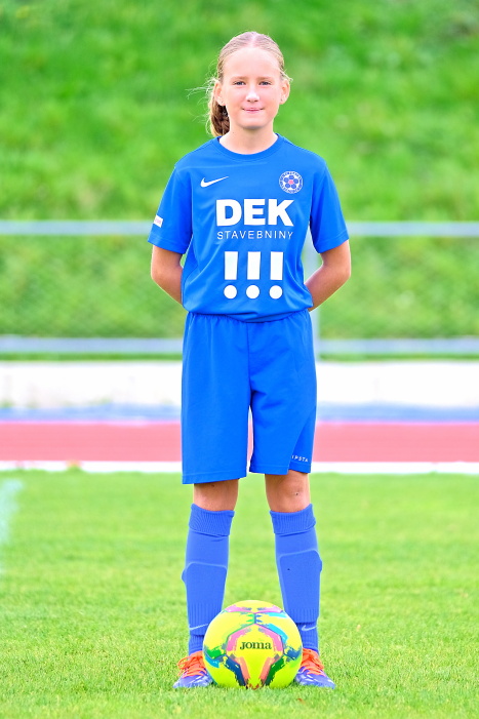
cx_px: 240
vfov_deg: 9.8
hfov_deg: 6.5
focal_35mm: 210
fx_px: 4193
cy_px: 360
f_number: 2.8
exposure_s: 1/400
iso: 320
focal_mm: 140
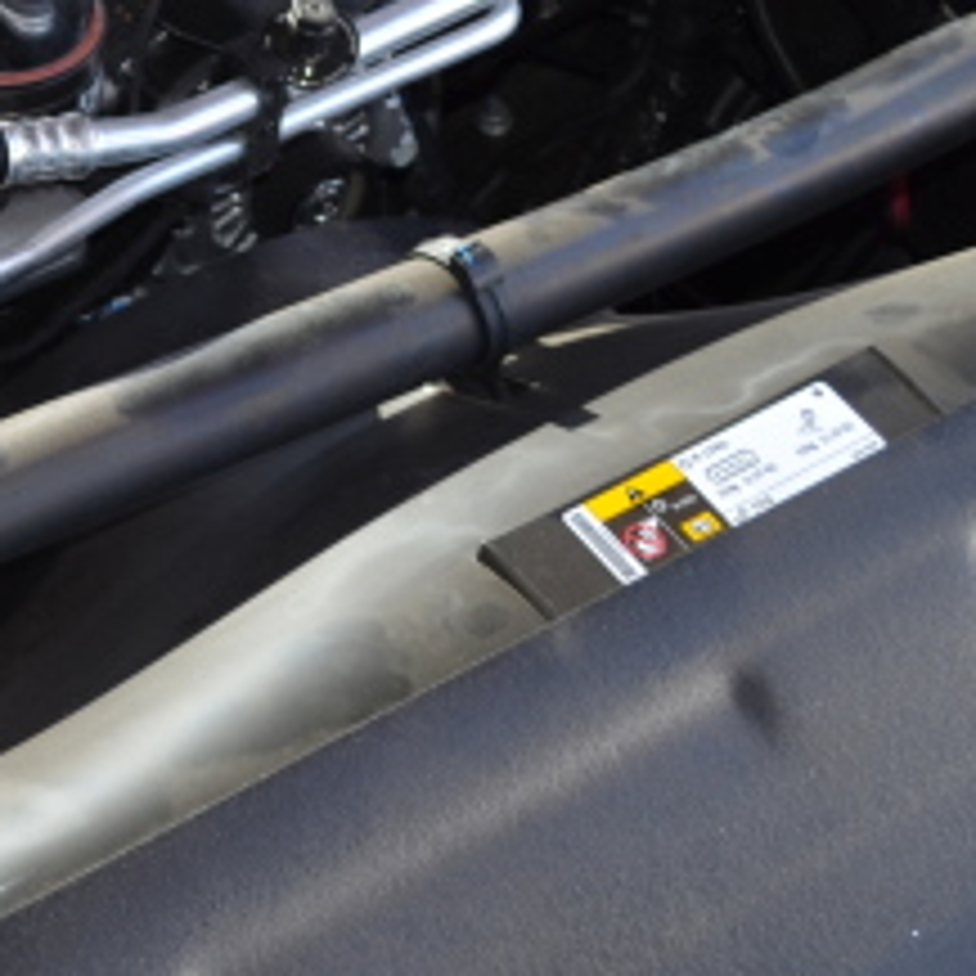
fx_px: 3286
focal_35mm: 103
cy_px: 292
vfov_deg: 16.8
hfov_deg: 16.0
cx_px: -297
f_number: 3.8
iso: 200
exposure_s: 1/160
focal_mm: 22
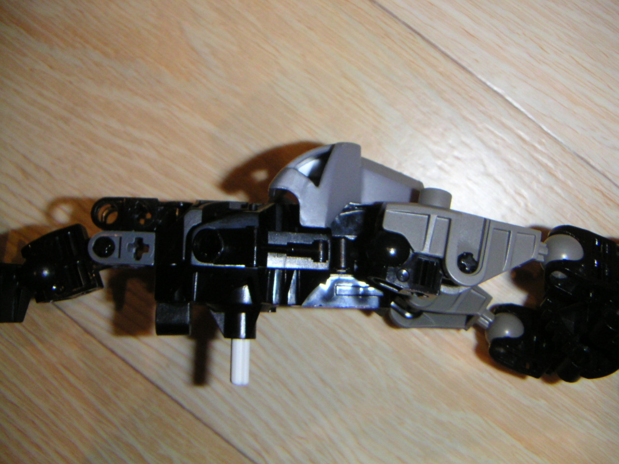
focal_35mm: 39
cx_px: 310
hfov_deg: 47.9
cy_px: 232
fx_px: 697
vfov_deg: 36.8
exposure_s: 1/45
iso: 200
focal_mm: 5.1
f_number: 6.7
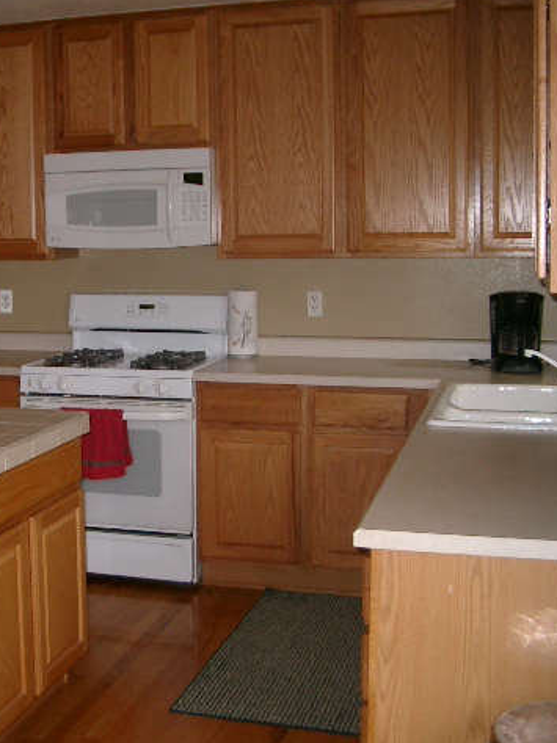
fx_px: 1074
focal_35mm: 50
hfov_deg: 28.8
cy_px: 372
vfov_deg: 38.2
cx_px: 165
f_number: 2.6
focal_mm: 7.6
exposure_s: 1/60
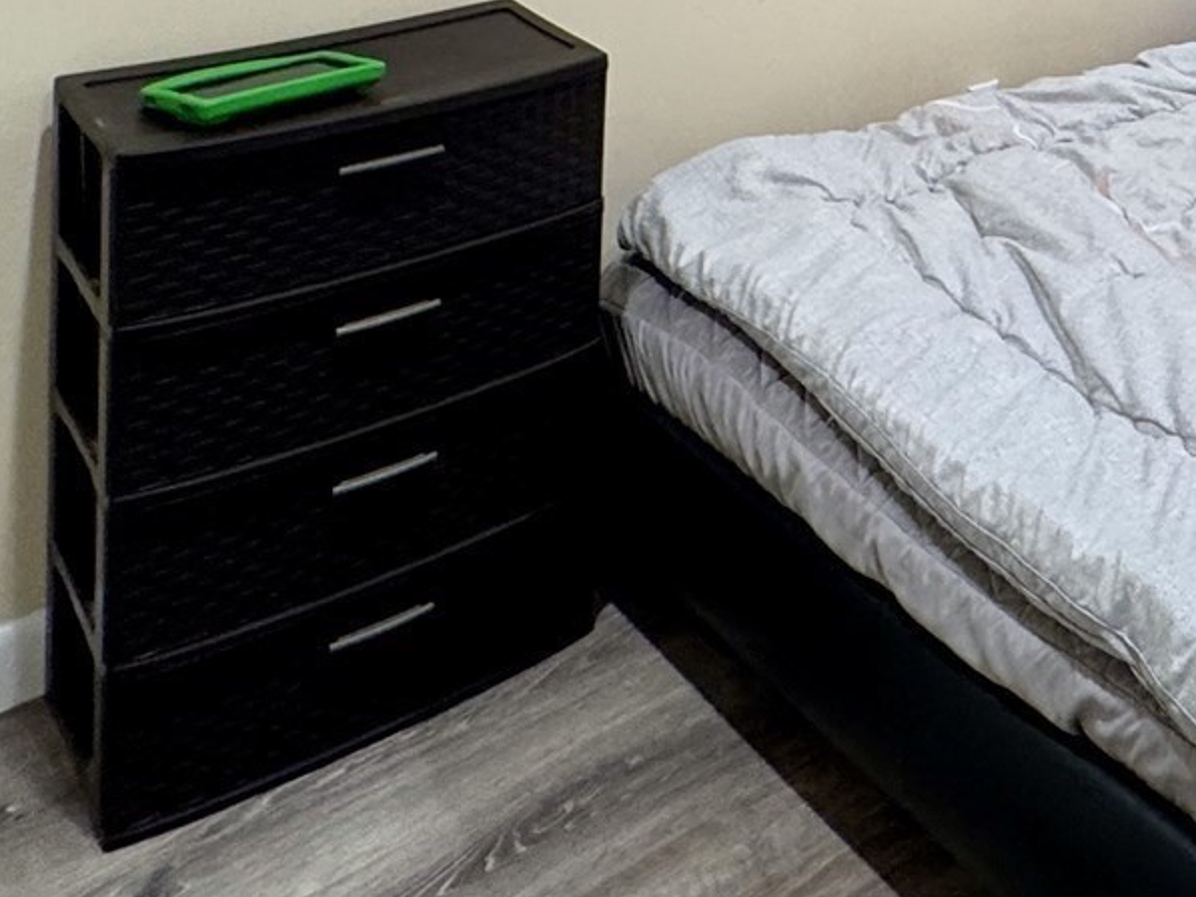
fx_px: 1659
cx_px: 1342
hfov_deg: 33.9
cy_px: -438
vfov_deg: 24.0
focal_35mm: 48
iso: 200
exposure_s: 1/60
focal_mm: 2.22
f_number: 2.2
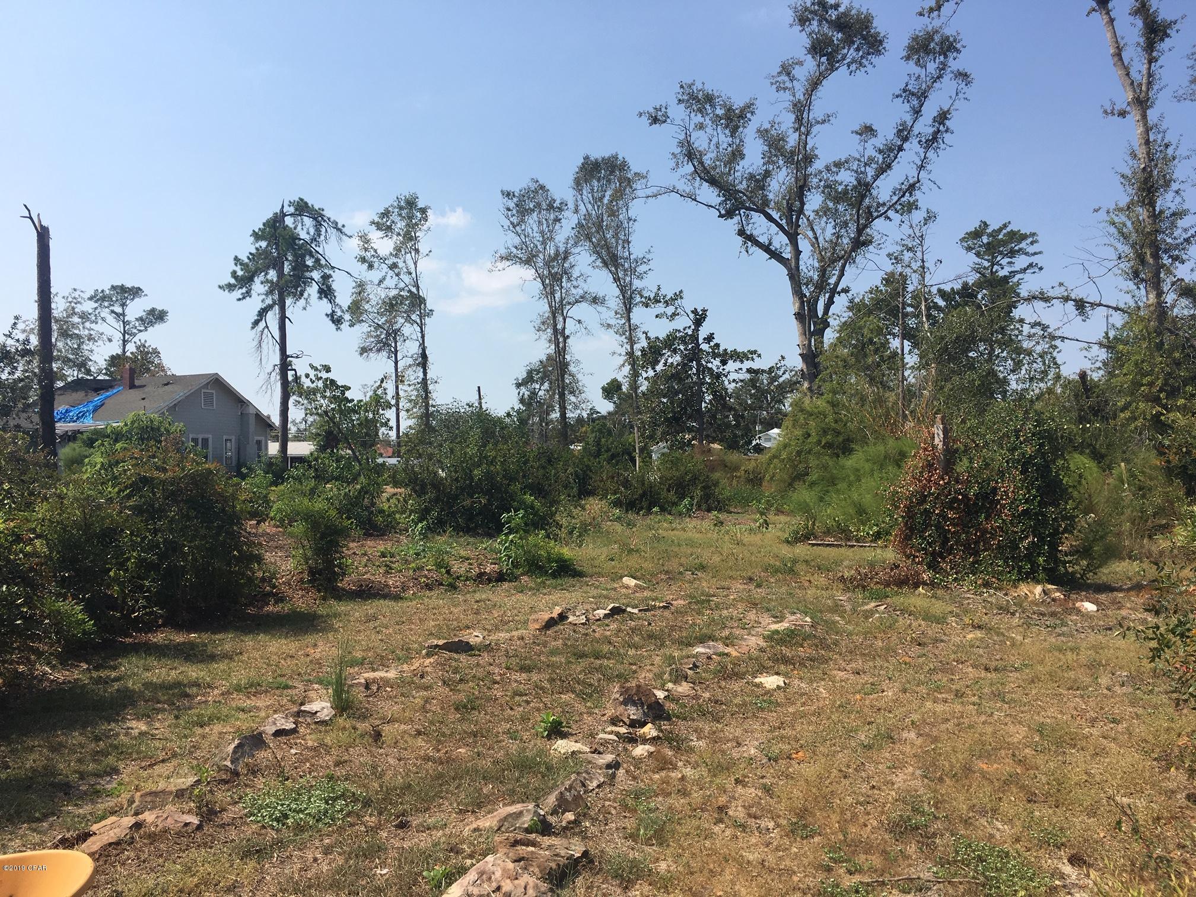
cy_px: 448
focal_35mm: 29
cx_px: 598
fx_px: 1002
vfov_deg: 48.2
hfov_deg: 61.7
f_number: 2.2
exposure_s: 1/1972
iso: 25
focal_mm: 4.15
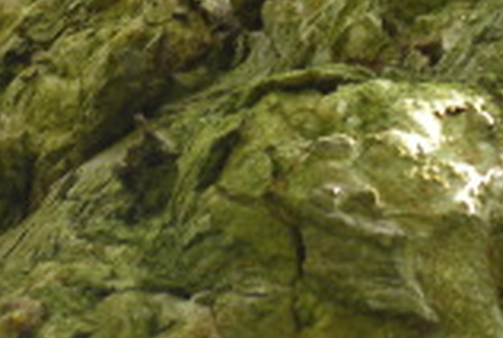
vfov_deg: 3.8
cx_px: 280
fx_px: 4997
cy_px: -169
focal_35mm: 357
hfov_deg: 5.8
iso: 77
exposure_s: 1/72.7
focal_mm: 15.1
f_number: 4
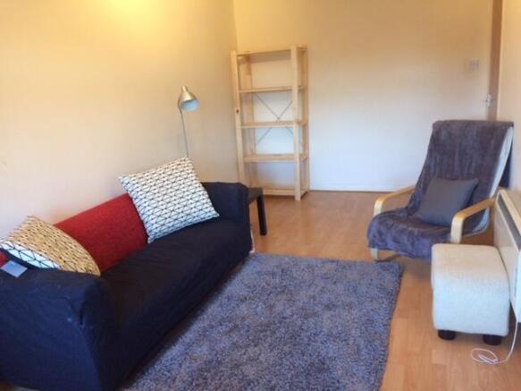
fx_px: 436
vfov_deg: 48.2
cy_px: 196
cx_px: 260
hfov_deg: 61.7
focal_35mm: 29
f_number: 2.2
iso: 250
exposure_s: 1/33
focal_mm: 4.15
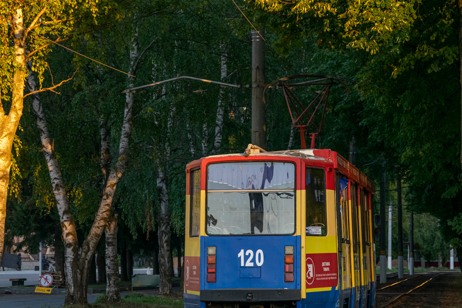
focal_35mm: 143
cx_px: 267
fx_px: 1835
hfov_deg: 14.3
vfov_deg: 9.6
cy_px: 180
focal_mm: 80
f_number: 5.6
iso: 640
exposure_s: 1/500
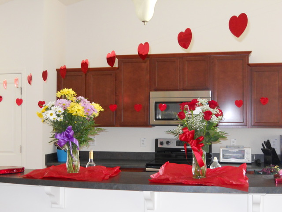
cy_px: 106
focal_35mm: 46
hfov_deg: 41.2
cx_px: 141
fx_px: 375
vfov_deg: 31.5
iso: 400
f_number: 3.4
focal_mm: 8.3
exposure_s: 1/30
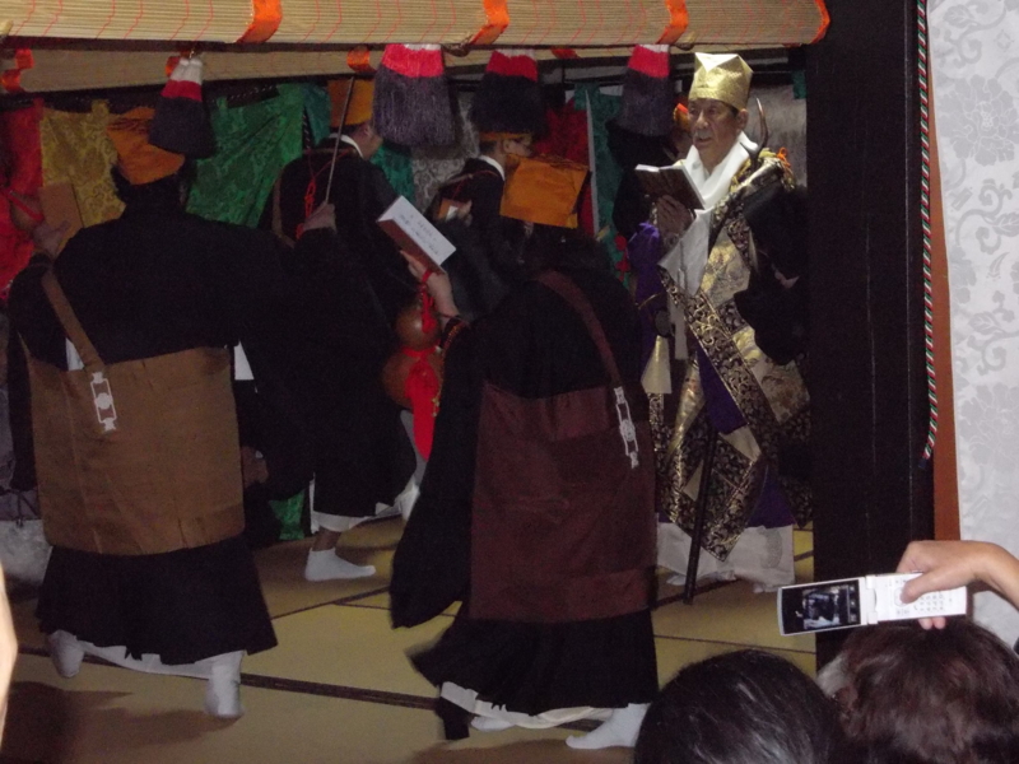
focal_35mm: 82
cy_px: 382
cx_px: 510
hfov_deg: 23.8
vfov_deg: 18.0
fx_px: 2414
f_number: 4.8
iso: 800
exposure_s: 1/60
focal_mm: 11.6
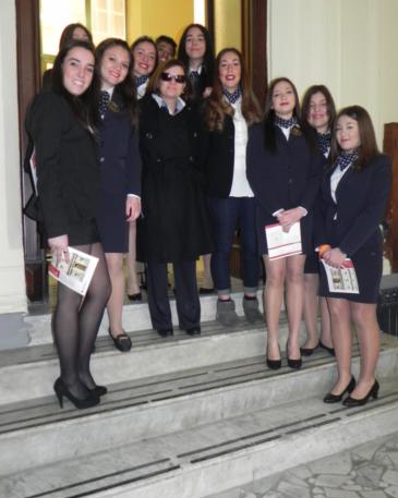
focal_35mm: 31
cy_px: 228
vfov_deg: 57.1
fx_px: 457
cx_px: 196
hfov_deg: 47.1
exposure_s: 1/30
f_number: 2.8
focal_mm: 5.2
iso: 200
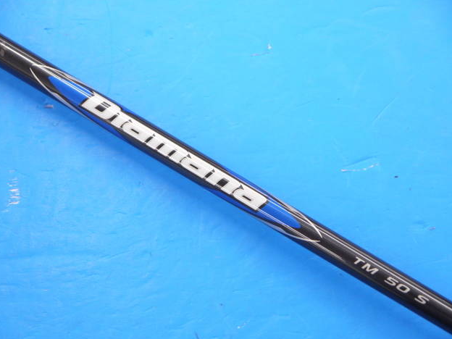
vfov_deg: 18.4
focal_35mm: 80
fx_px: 1045
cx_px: 227
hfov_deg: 24.4
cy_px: 173
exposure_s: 1/80
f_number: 5.5
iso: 640
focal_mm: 39
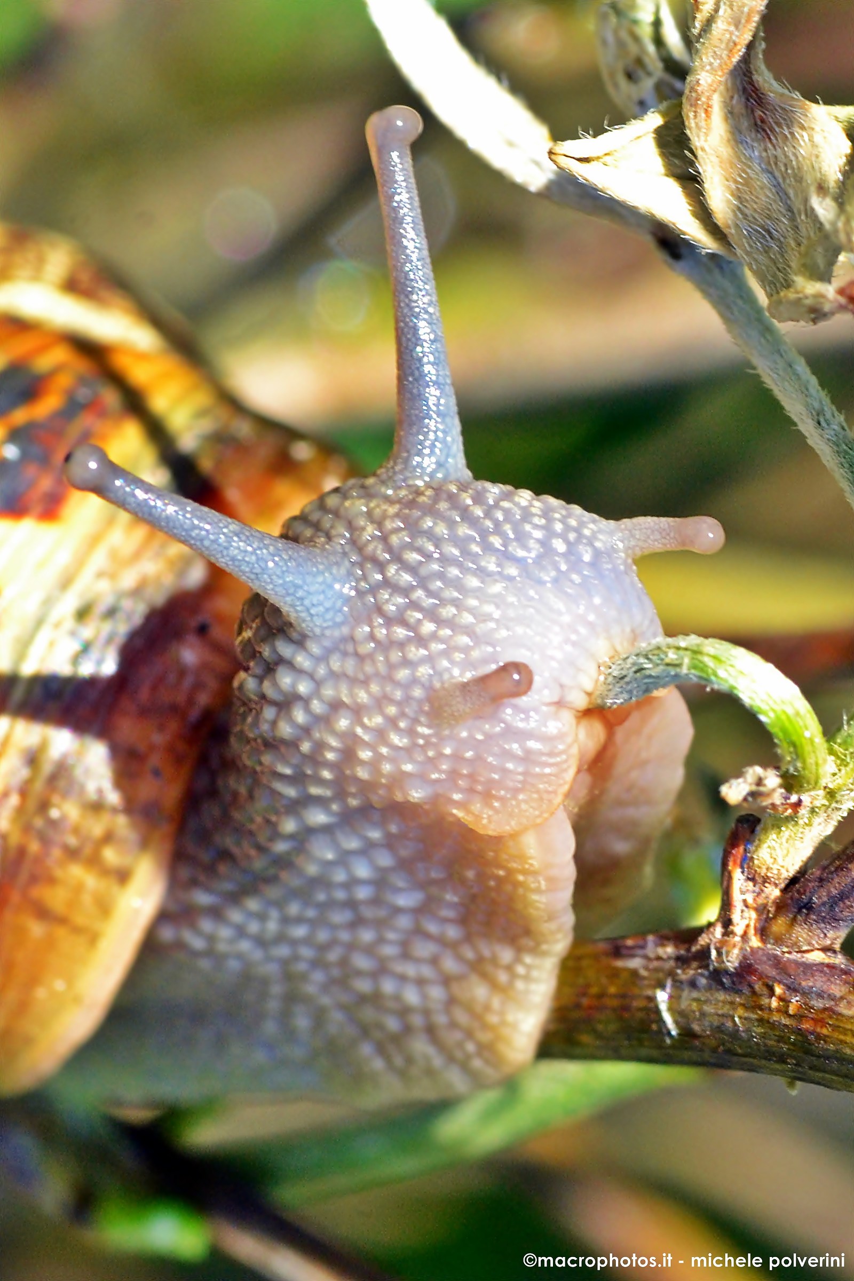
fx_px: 4803
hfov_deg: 10.2
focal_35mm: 135
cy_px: 640
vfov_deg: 15.2
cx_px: 427
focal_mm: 90
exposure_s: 1/125
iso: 900
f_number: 18
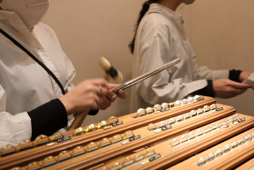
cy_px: 85
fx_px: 233
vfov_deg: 40.0
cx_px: 127
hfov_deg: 57.2
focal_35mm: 33
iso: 1250
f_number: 3.3
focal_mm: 22
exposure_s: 1/200
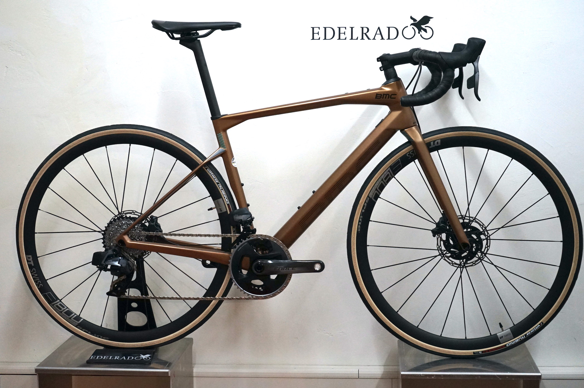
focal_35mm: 70
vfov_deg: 19.4
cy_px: 194
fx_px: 1134
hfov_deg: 28.9
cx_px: 292
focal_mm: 70
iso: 2500
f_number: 5.6
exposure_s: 1/160
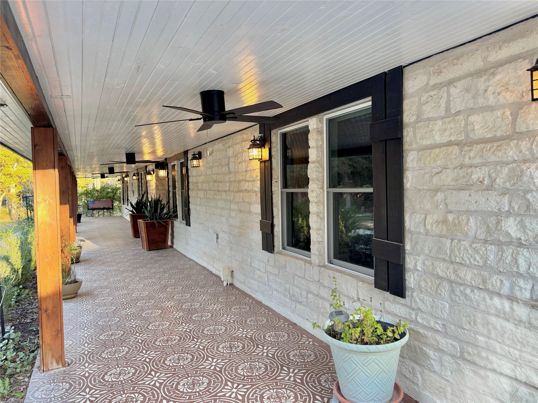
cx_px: 269
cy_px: 202
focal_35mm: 24
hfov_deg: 71.6
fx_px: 373
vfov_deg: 56.8
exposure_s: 1/120
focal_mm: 6.76
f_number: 1.78
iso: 125
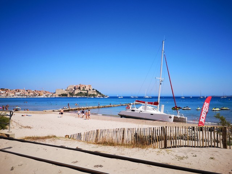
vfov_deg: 51.4
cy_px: 87
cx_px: 116
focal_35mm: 27
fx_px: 181
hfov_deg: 65.3
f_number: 1.8
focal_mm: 3.95
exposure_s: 1/3623
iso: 50
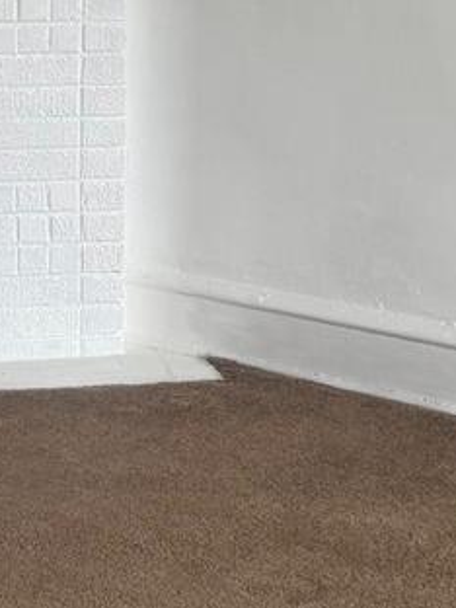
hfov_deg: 12.4
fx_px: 2073
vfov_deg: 16.4
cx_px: -14
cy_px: 29
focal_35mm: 118
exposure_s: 1/120
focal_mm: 6.76
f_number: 1.78
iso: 125
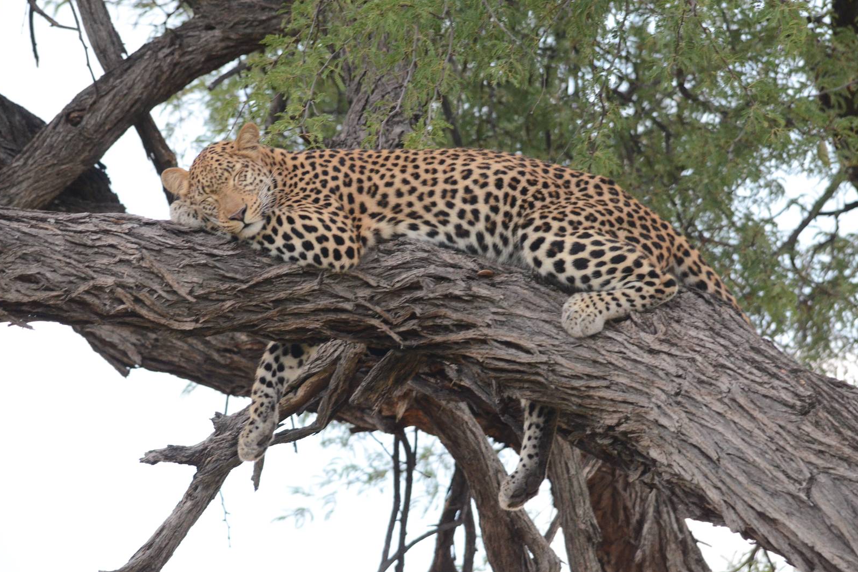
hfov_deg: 3.9
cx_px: 427
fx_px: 12608
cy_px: 286
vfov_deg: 2.6
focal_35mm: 529
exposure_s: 1/160
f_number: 6
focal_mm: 350
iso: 2500
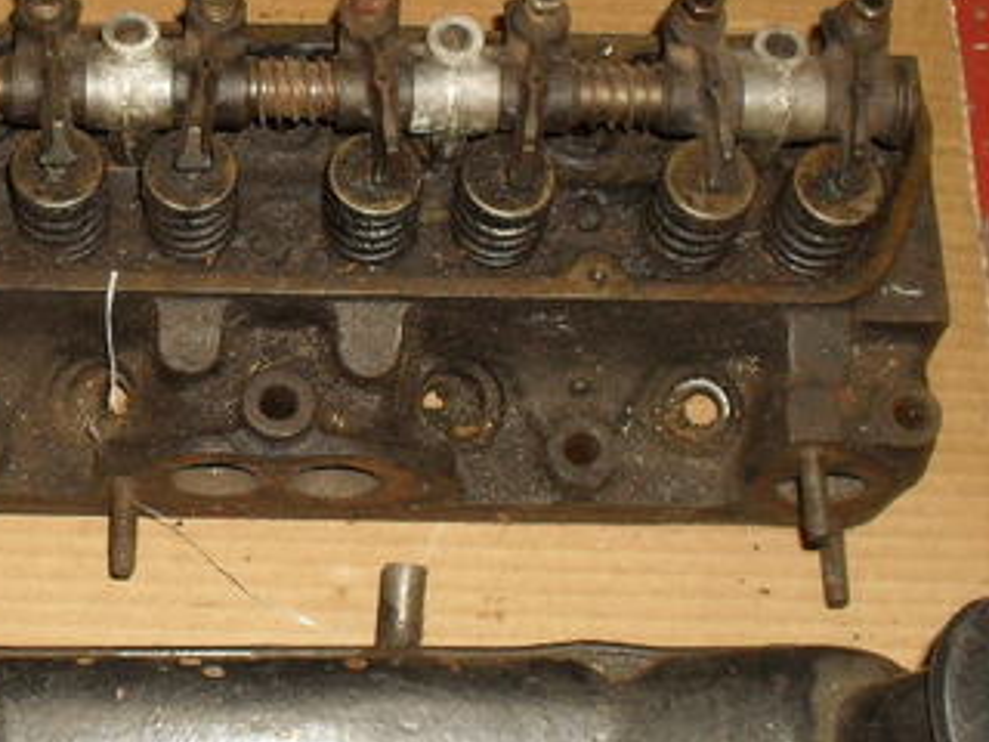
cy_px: 377
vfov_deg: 21.0
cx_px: 250
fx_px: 2000
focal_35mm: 70
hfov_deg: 27.4
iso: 160
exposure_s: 1/45
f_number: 8.4
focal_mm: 6.3
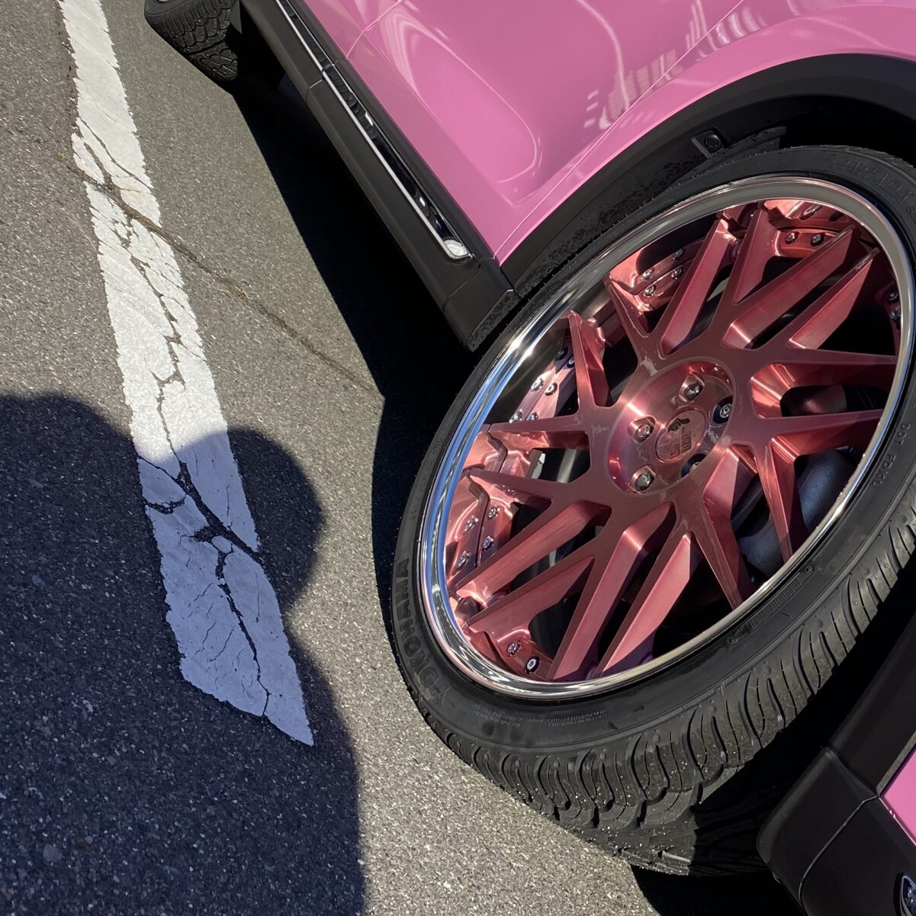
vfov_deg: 34.1
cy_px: 261
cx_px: 713
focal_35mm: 49
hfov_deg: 33.8
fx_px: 1467
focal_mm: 4.25
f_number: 1.8
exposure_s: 1/2141
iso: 32
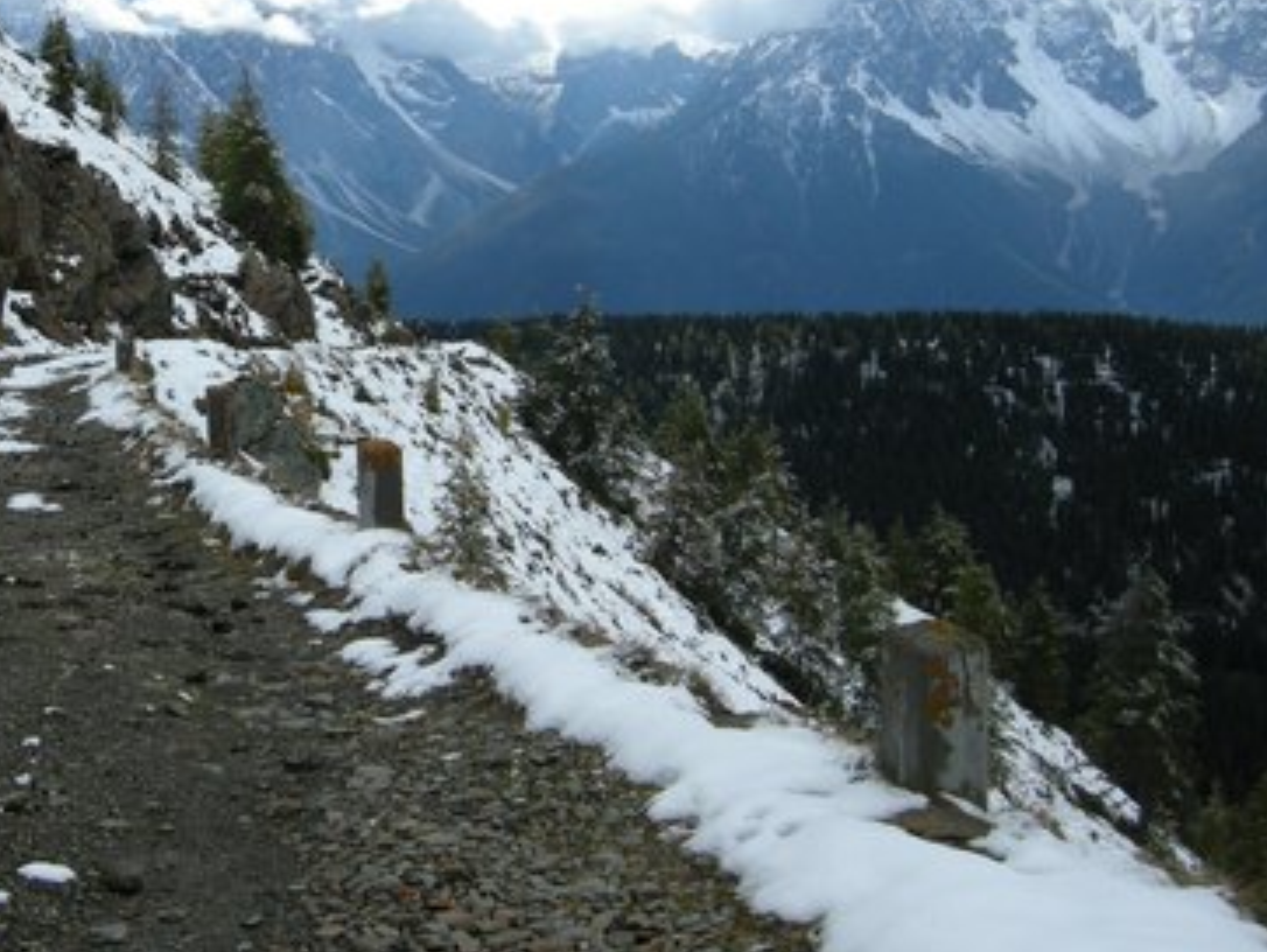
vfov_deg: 25.2
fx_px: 2124
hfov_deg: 32.4
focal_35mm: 58
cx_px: 273
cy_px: 343
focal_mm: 7.5
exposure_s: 1/706
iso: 64
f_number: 3.4
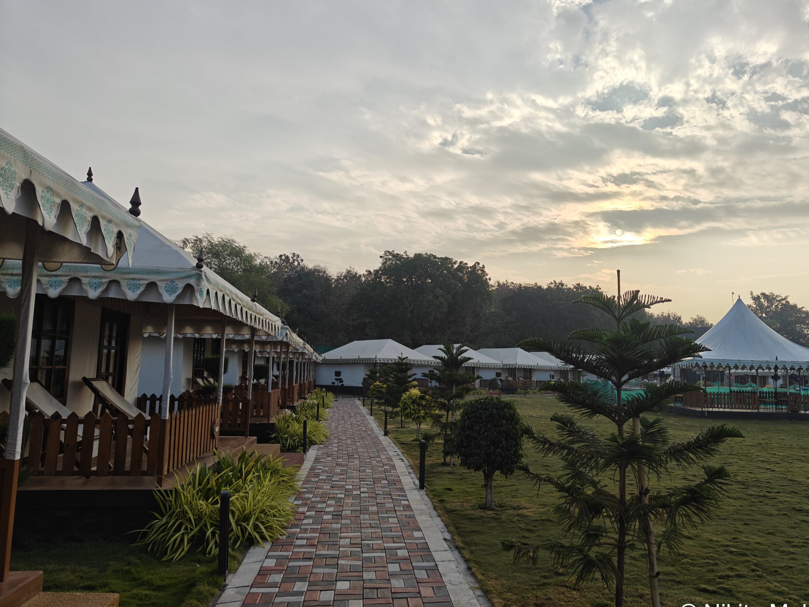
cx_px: 438
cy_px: 304
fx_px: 608
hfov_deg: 67.2
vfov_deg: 53.1
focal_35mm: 26
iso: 64
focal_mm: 5.59
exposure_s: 1/4535
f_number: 1.8
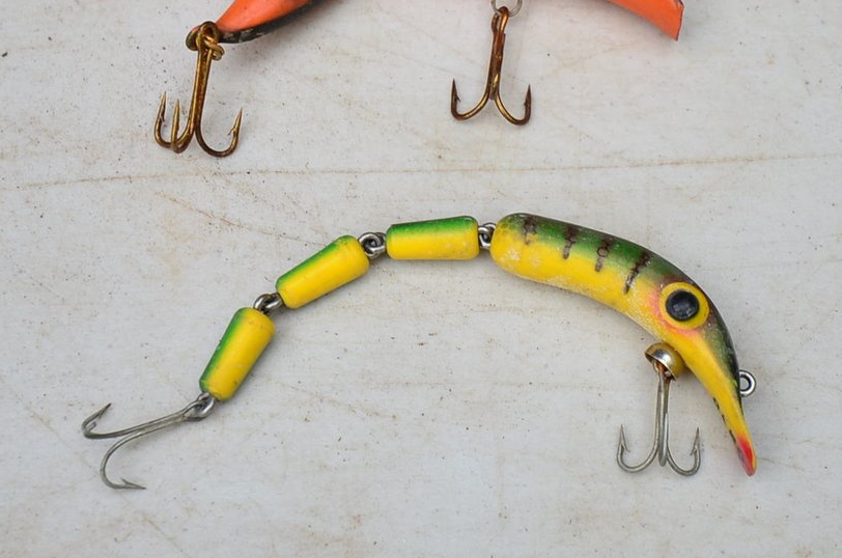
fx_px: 1774
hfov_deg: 26.7
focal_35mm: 76
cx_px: 473
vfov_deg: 17.7
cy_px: 117
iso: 125
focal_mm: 24
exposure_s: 1/100
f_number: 4.5
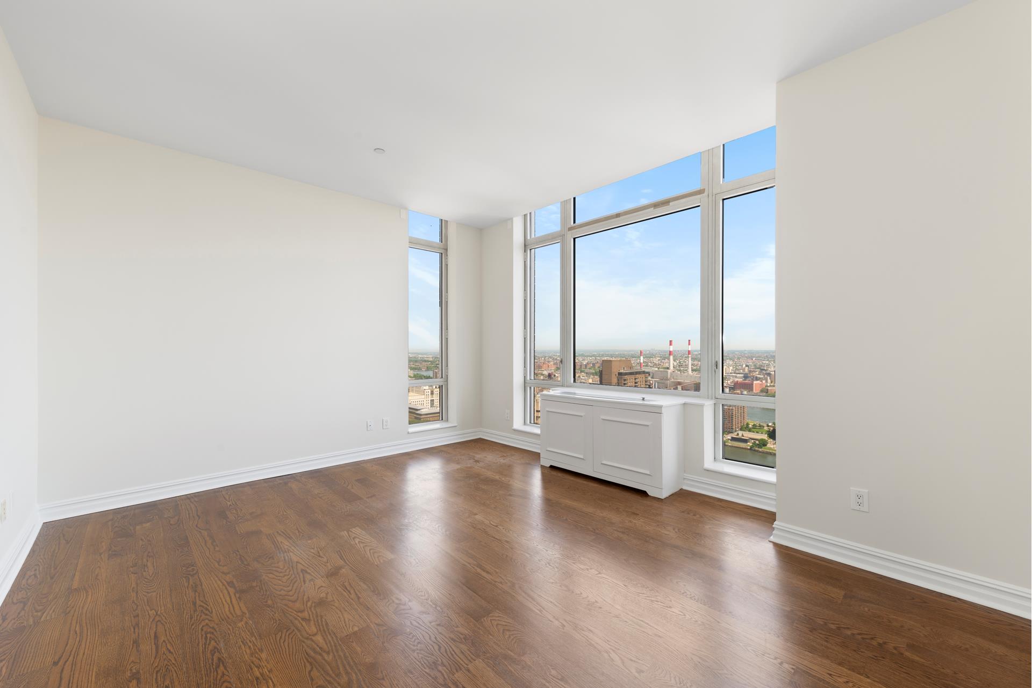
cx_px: 516
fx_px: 401
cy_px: 344
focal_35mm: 14
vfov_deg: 81.2
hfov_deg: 104.2
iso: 200
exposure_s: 1/10
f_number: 8
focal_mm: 14
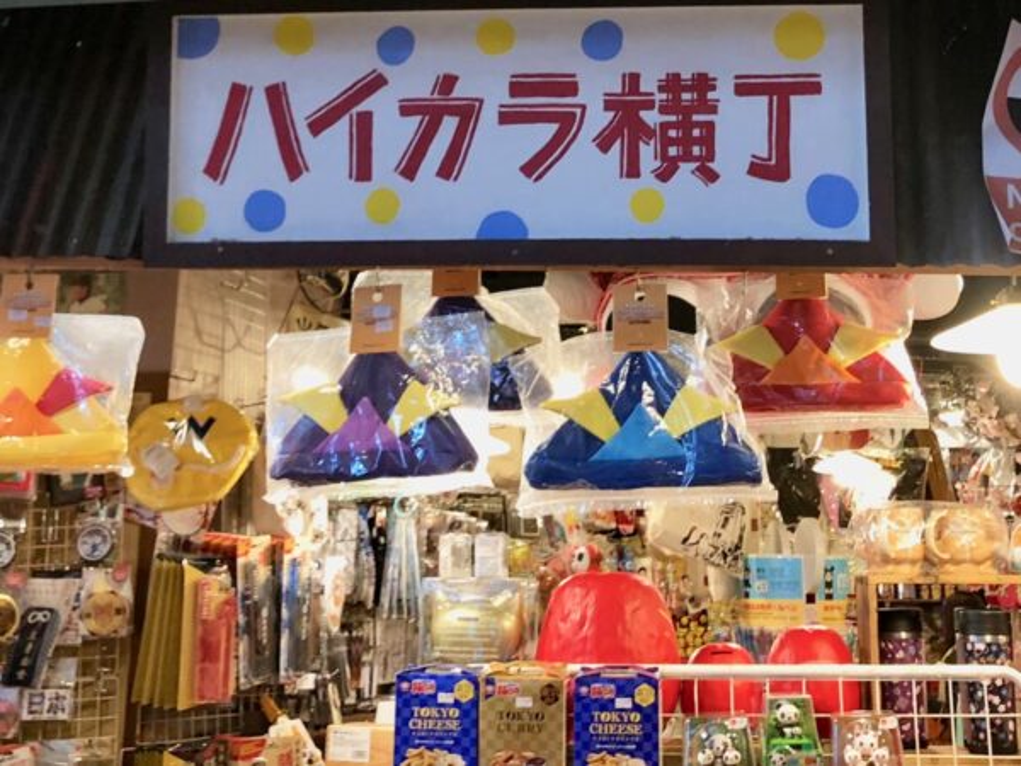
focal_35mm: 28
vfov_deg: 49.7
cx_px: 510
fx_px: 826
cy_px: 383
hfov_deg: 63.4
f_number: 1.8
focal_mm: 4
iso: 40
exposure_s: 1/20
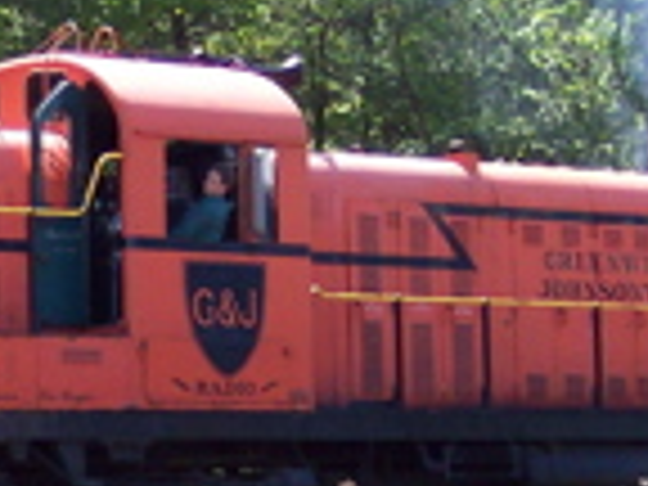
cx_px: 74
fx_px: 3164
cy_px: 304
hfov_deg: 11.6
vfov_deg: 8.8
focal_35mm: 169
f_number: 2.8
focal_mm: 8
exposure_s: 1/700
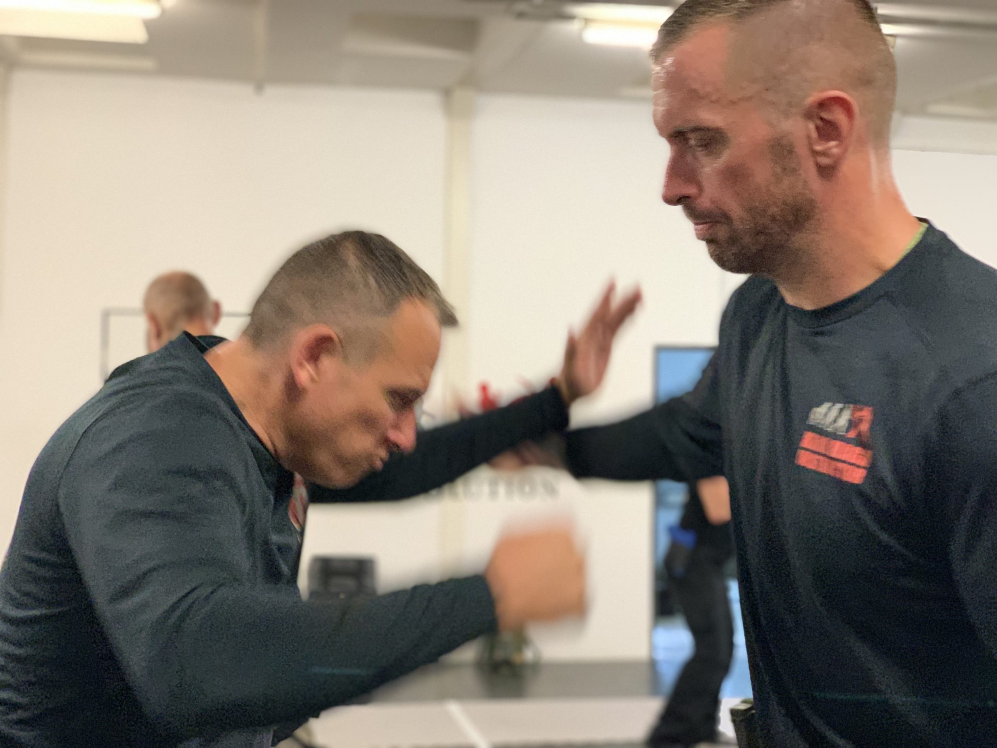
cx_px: 498
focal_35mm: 52
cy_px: 374
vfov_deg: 28.0
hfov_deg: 36.8
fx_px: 1498
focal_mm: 6
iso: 320
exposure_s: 1/50
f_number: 2.4
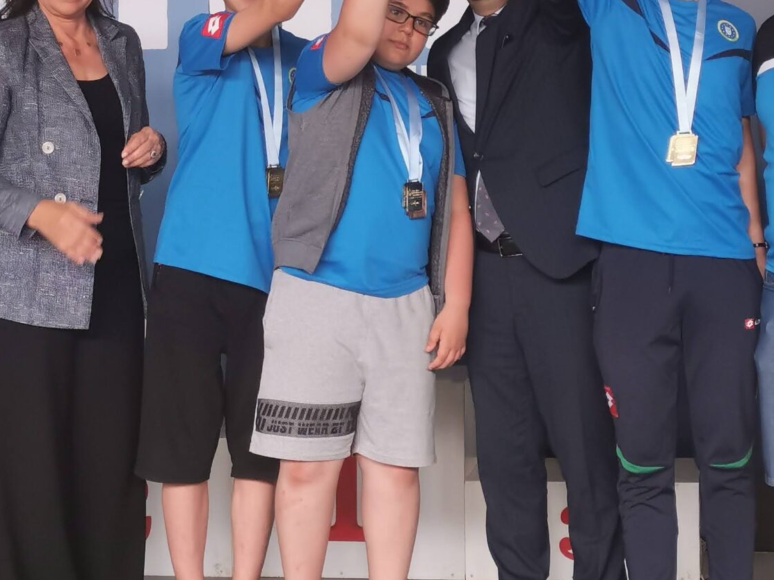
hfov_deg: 17.1
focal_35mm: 115
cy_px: 192
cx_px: 355
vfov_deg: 12.9
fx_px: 2572
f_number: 1.8
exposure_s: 1/100
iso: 100
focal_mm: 5.58
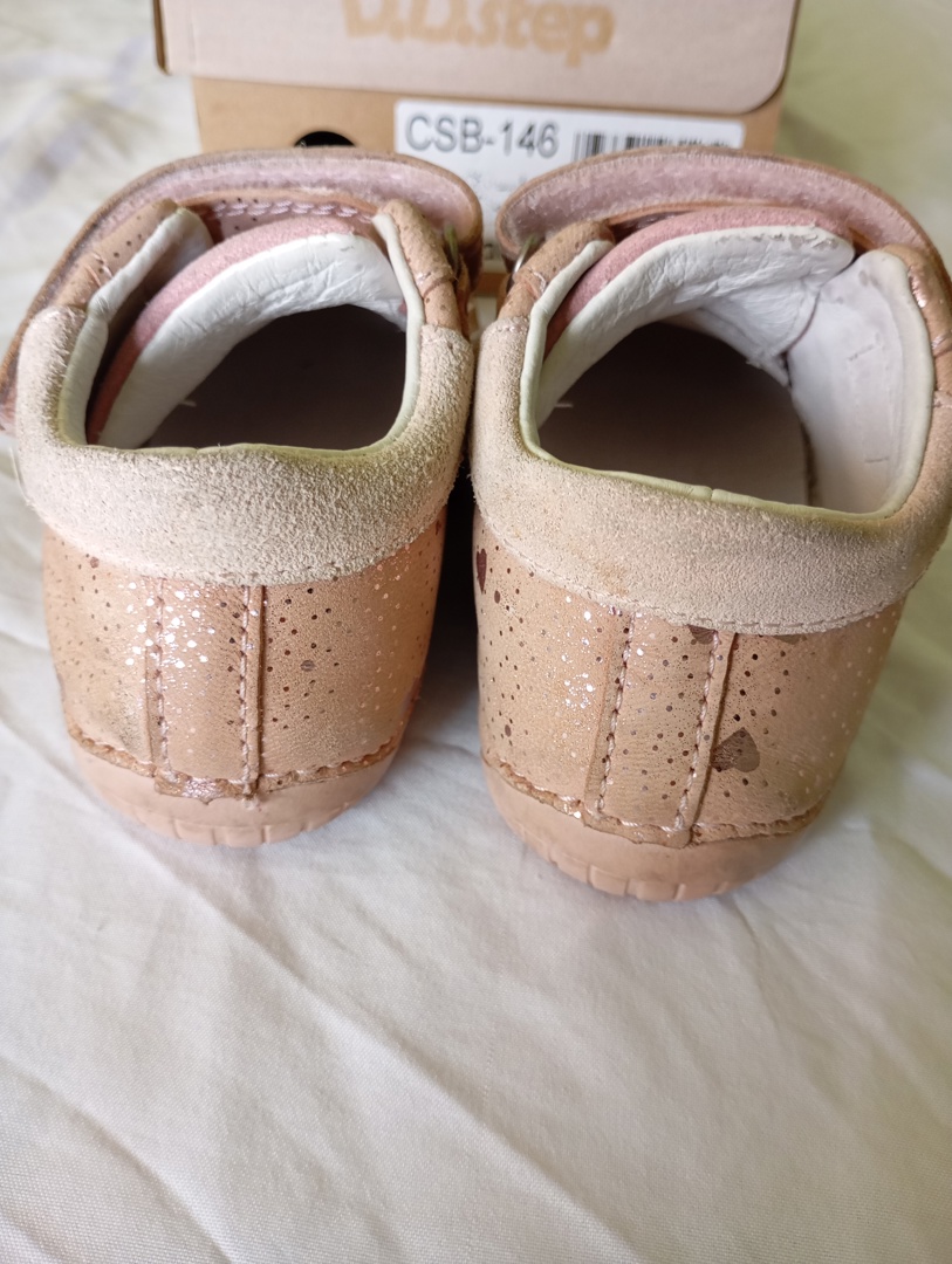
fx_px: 1024
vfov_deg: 63.4
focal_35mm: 28
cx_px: 476
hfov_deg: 49.8
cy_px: 632
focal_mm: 4.27
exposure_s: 1/25
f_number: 1.8
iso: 1188
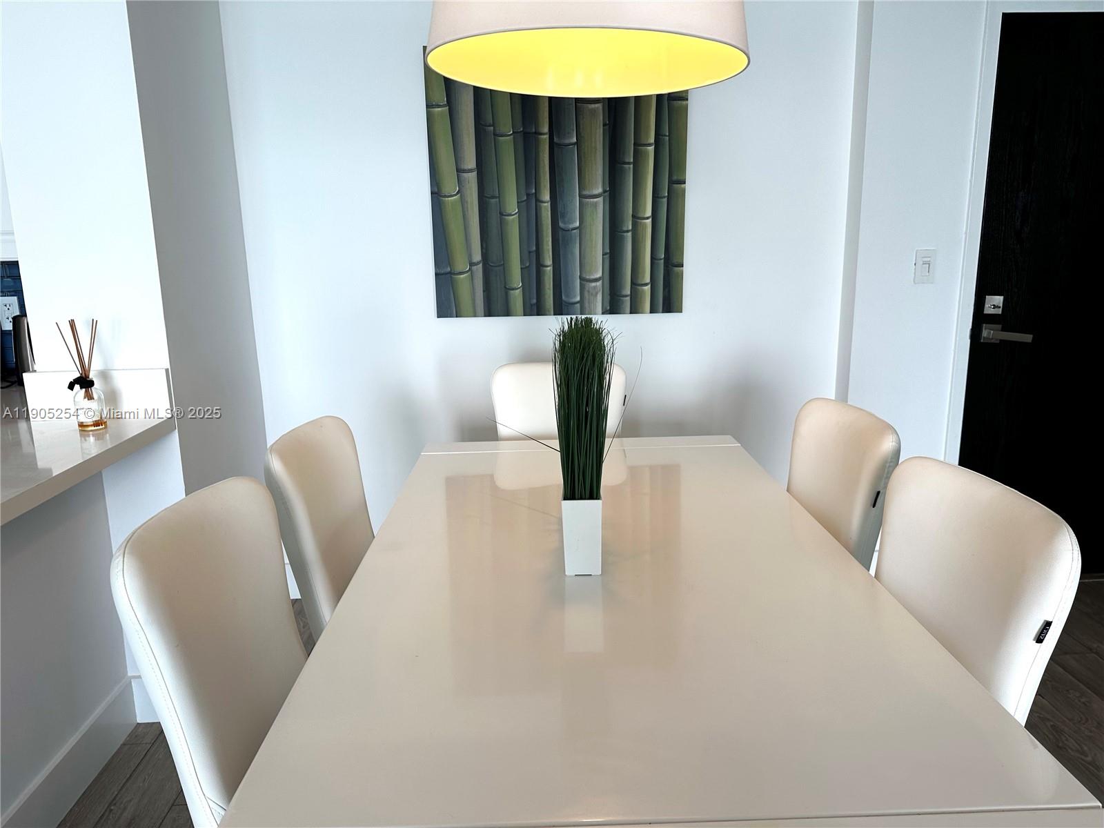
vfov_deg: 56.8
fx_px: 765
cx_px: 552
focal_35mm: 24
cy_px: 414
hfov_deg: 71.6
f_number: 1.78
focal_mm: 6.86
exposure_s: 1/163
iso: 64
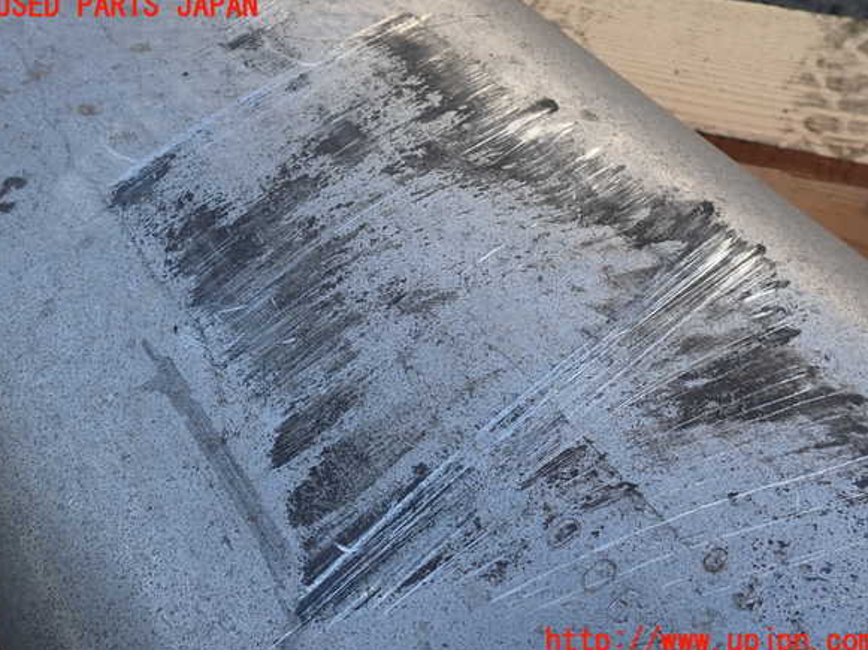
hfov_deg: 58.4
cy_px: 324
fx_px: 777
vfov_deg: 45.4
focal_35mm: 31
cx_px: 435
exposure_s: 1/250
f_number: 3.2
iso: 100
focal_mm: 5.4
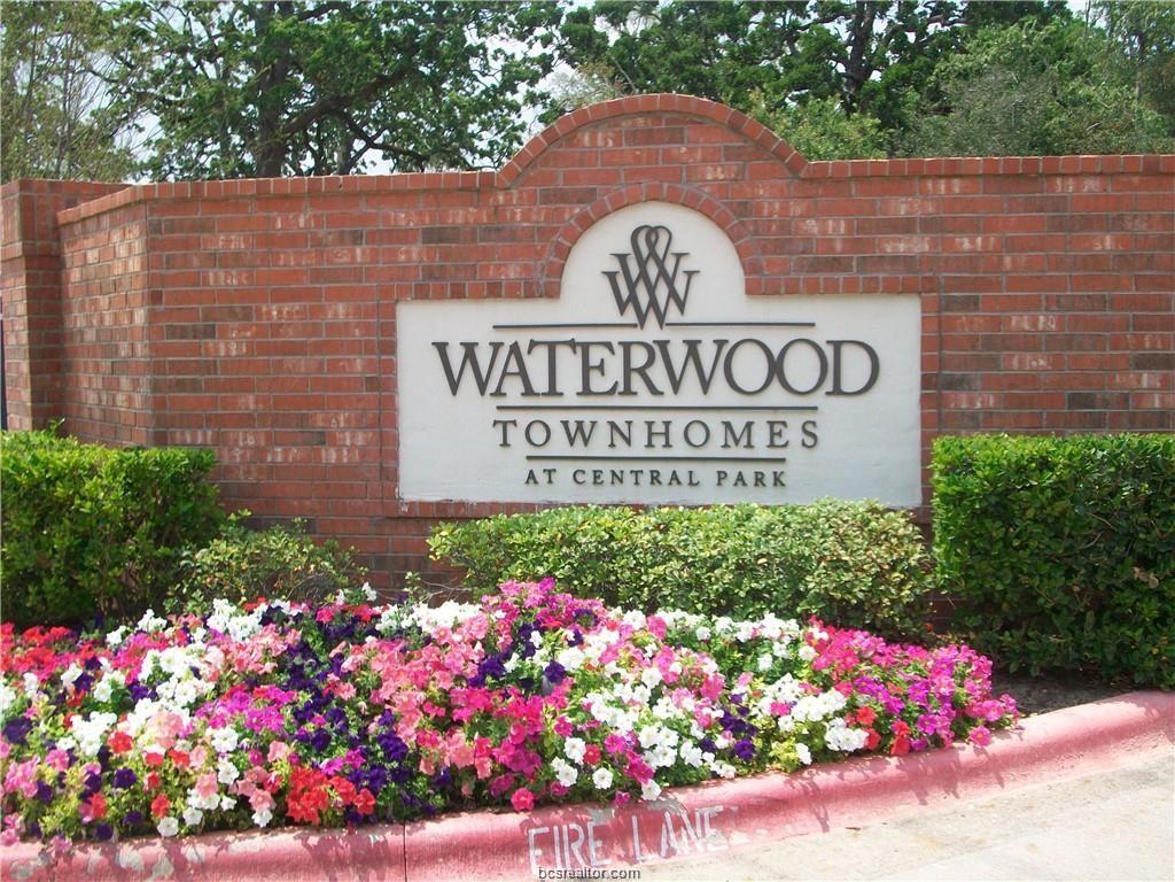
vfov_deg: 36.0
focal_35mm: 40
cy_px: 441
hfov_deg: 46.8
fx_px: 1358
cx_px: 588
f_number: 3.2
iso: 64
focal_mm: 7.1
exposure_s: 1/640
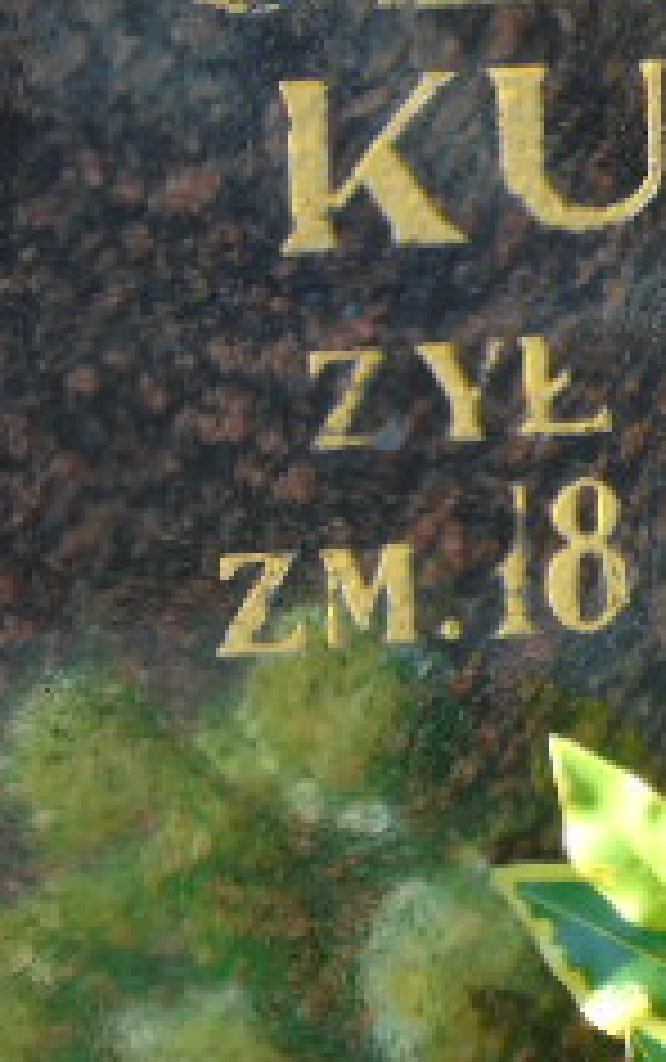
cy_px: 306
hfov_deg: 3.7
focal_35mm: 356
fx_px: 10314
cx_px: 1300
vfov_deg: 5.9
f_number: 4.6
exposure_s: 1/100
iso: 80
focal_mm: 22
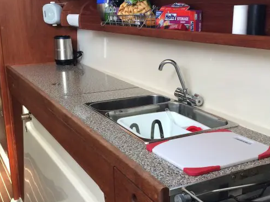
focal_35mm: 47
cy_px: 126
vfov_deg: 30.7
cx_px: 146
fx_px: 366
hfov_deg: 40.4
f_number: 2.2
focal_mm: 4.15
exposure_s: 1/30
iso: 50
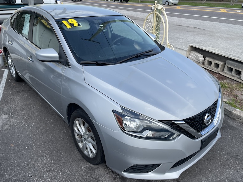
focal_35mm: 27
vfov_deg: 51.4
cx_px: 118
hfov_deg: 65.3
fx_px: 190
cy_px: 91
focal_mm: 4.2
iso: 32
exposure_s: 1/2053
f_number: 1.6
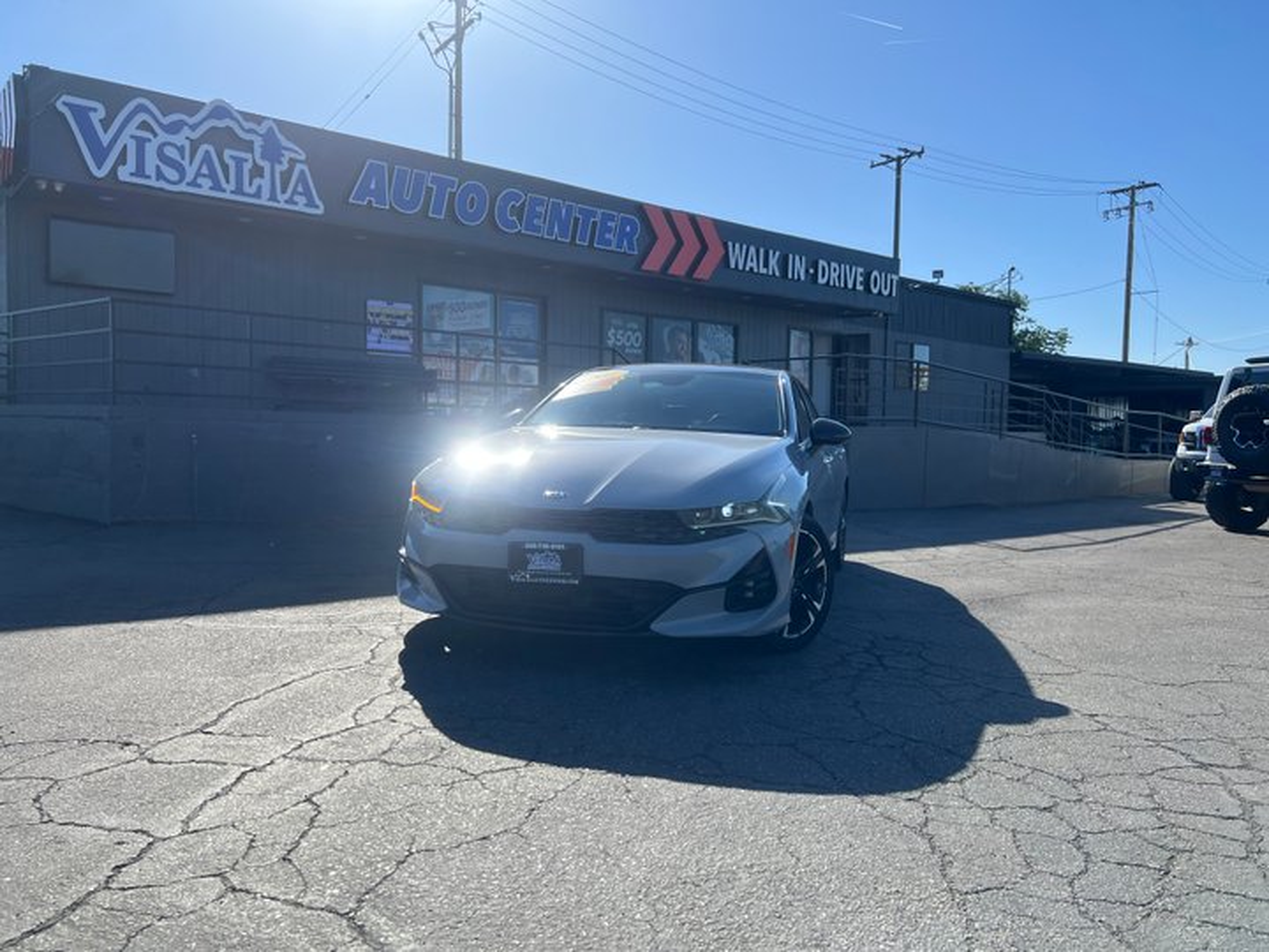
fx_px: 953
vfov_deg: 53.1
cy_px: 476
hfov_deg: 67.3
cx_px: 634
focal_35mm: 26
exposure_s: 1/3571
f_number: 1.5
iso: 50
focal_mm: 5.7
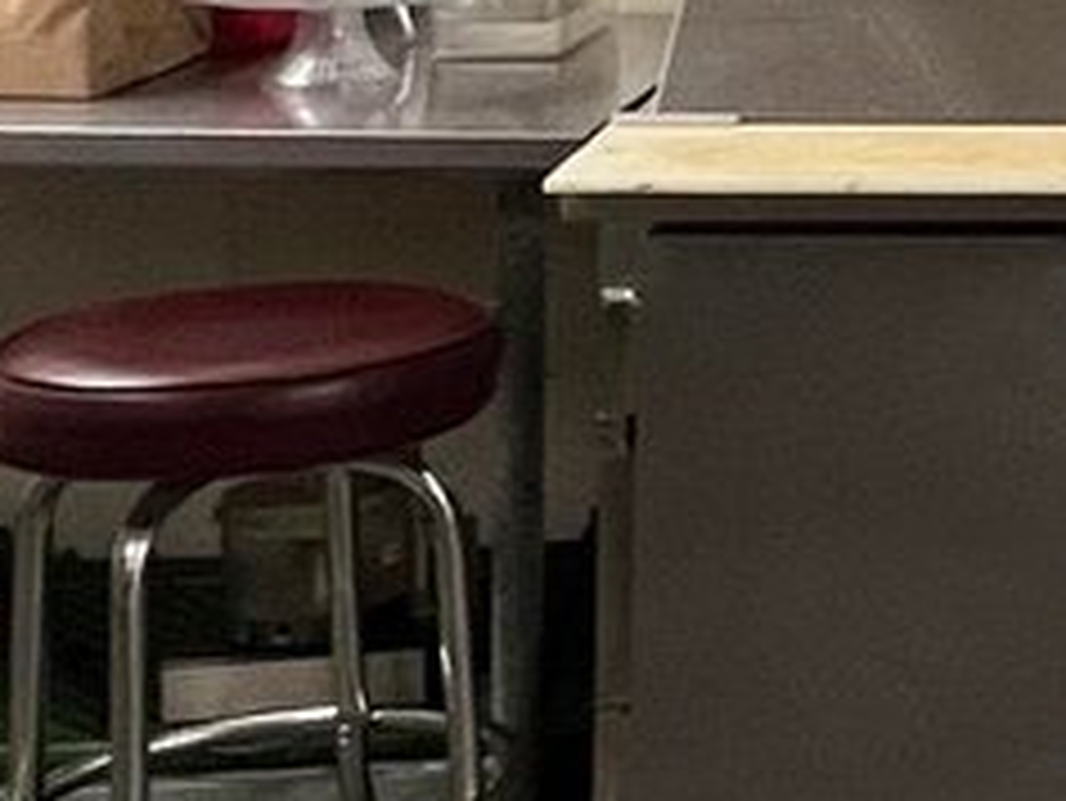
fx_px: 2557
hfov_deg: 17.1
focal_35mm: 83
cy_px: -61
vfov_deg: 17.3
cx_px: 2148
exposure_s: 1/60
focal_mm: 1.57
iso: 200
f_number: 1.8
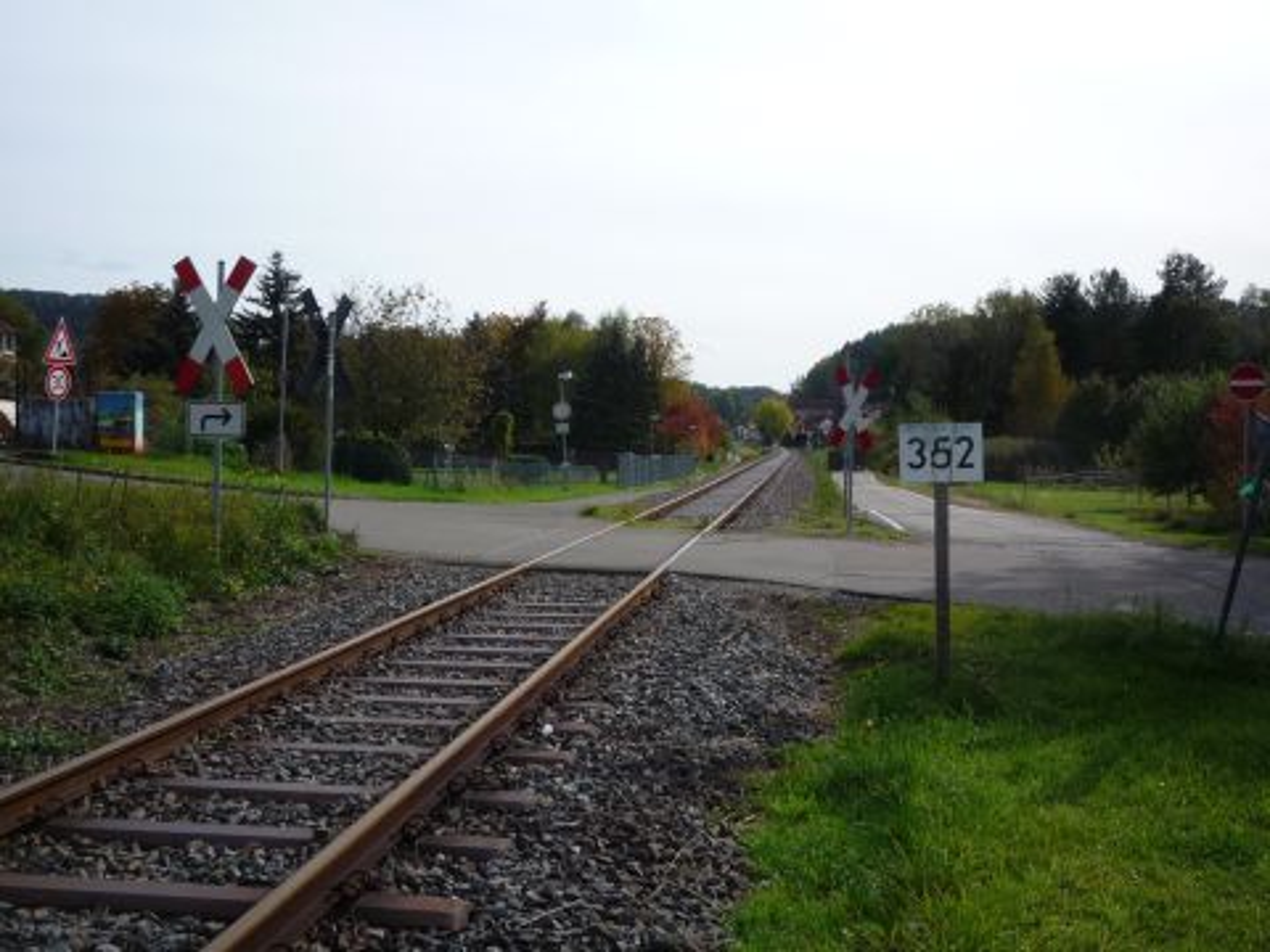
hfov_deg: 49.0
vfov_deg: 37.7
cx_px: 635
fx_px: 1394
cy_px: 476
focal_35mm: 38
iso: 100
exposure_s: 1/400
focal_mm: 5.2
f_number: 5.6
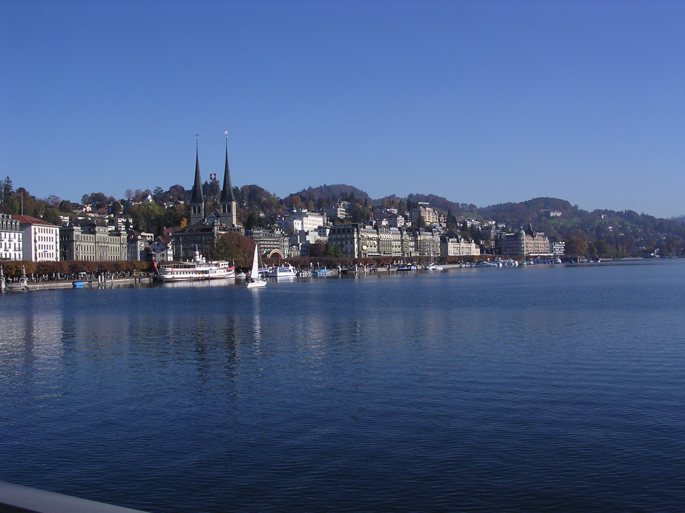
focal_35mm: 38
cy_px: 256
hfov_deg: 49.0
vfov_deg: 37.7
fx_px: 752
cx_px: 342
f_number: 5.6
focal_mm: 5.8
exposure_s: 1/423
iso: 100
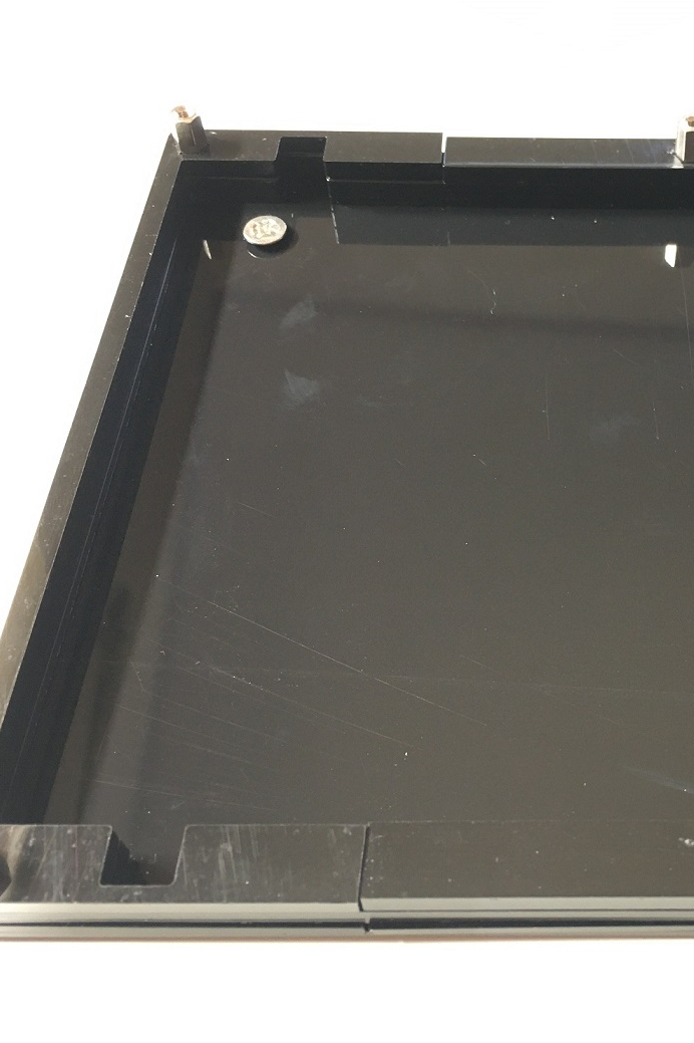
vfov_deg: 47.4
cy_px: 519
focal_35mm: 41
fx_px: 1186
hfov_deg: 31.6
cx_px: 579
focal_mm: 4.15
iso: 100
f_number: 2.2
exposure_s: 1/30
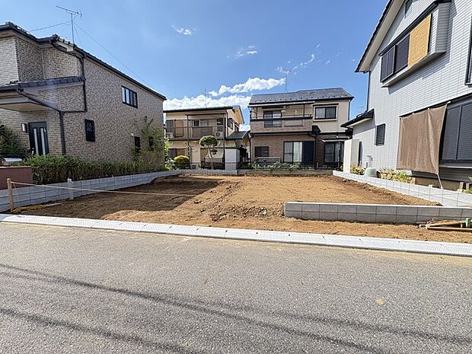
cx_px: 236
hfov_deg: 102.1
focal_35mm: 14
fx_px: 191
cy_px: 177
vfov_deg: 85.7
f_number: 2.2
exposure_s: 1/552
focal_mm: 2.22
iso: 40
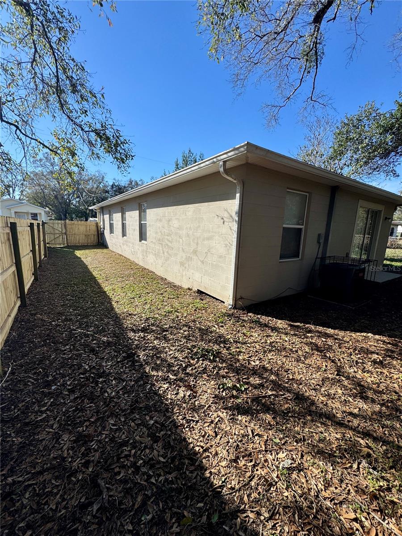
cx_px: 201
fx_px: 217
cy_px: 268
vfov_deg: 102.1
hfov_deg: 85.7
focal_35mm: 14
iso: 50
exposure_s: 1/1748
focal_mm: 2.22
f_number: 2.2
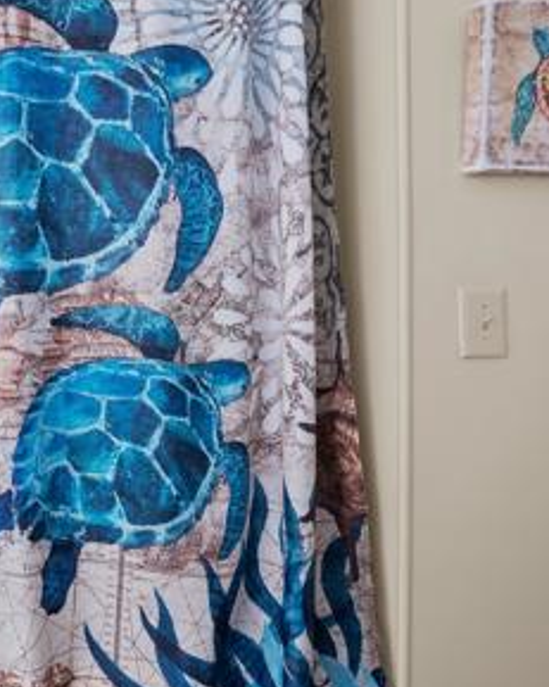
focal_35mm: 27
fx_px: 549
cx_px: -21
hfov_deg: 43.9
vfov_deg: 63.8
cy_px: 296
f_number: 9
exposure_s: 2
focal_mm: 13
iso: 250
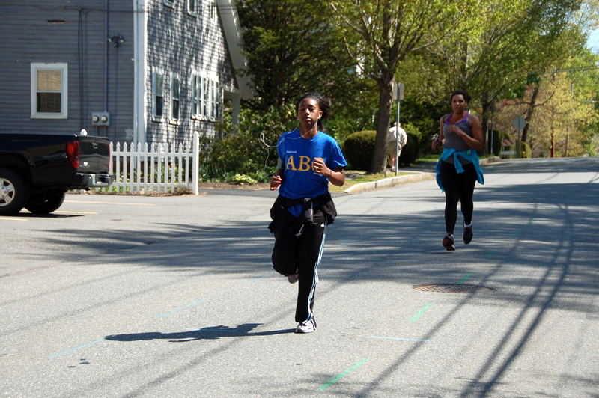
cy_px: 199
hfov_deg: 22.6
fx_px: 1496
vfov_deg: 15.2
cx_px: 300
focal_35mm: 90
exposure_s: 1/500
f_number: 5.6
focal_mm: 60
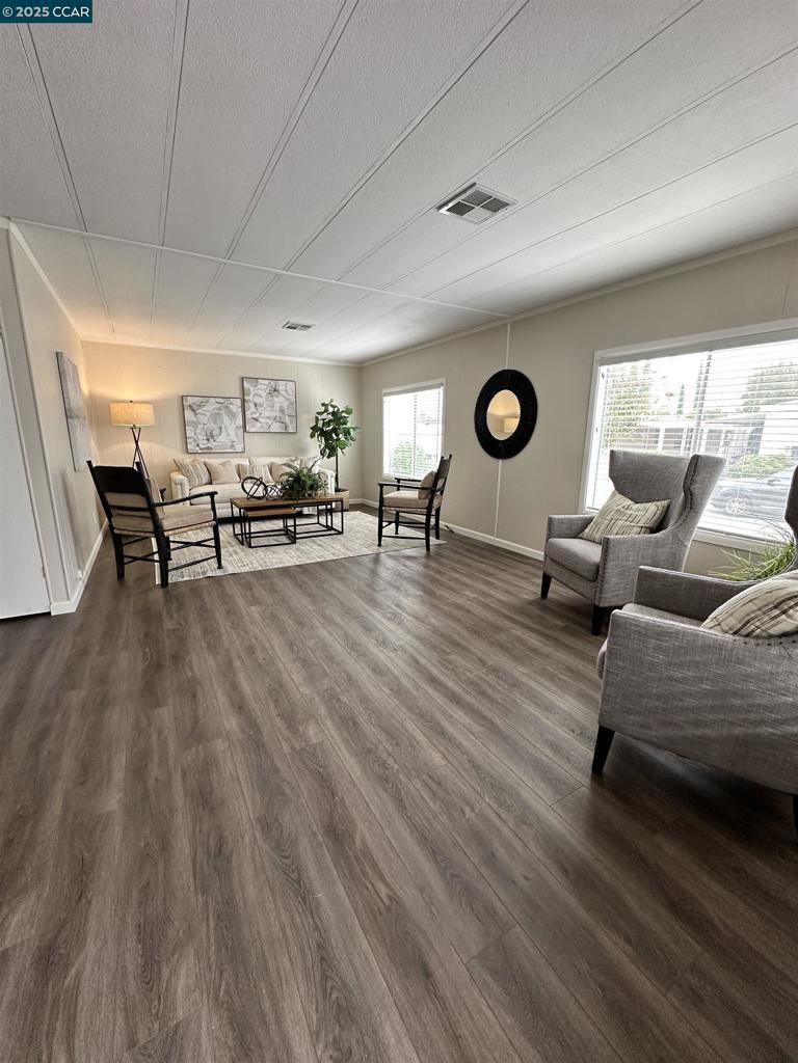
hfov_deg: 85.7
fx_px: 430
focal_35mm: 14
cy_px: 532
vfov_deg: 102.1
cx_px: 399
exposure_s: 1/120
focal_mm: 2.22
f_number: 2.2
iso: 250
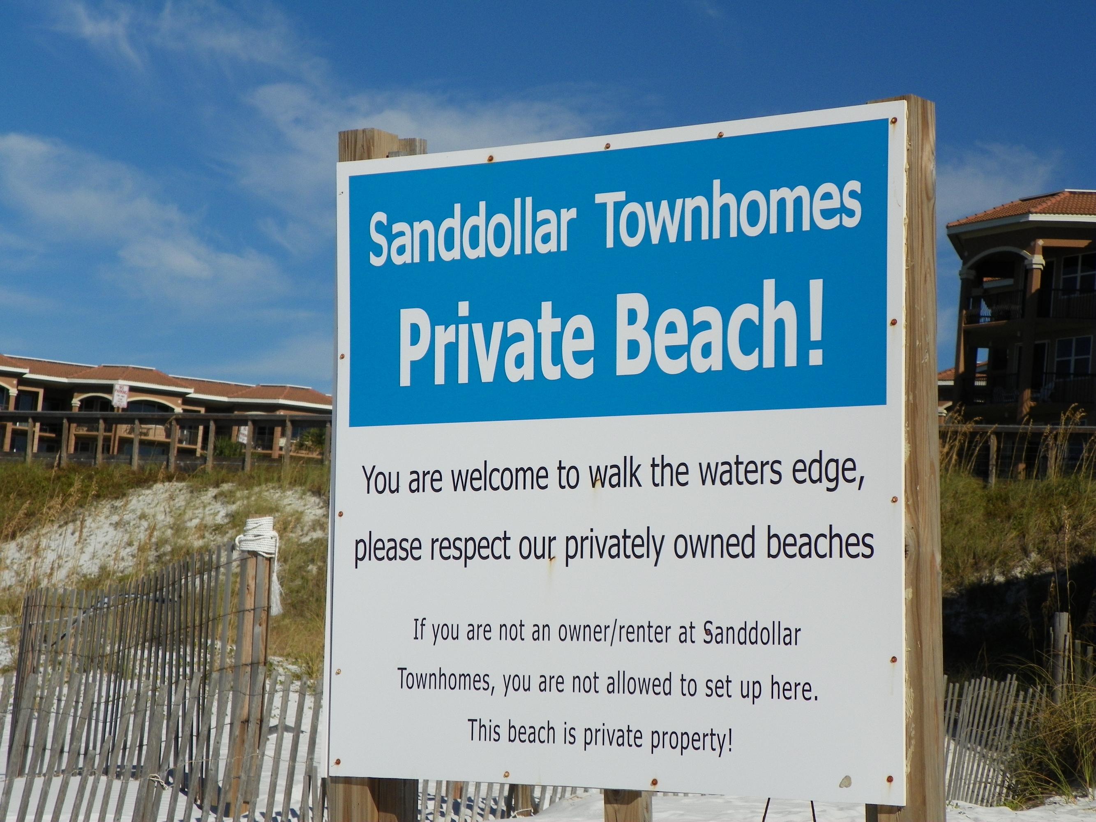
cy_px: 411
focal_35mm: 80
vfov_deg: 18.4
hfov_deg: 24.4
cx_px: 548
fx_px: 2533
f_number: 4
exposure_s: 1/2000
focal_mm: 14.2
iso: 64
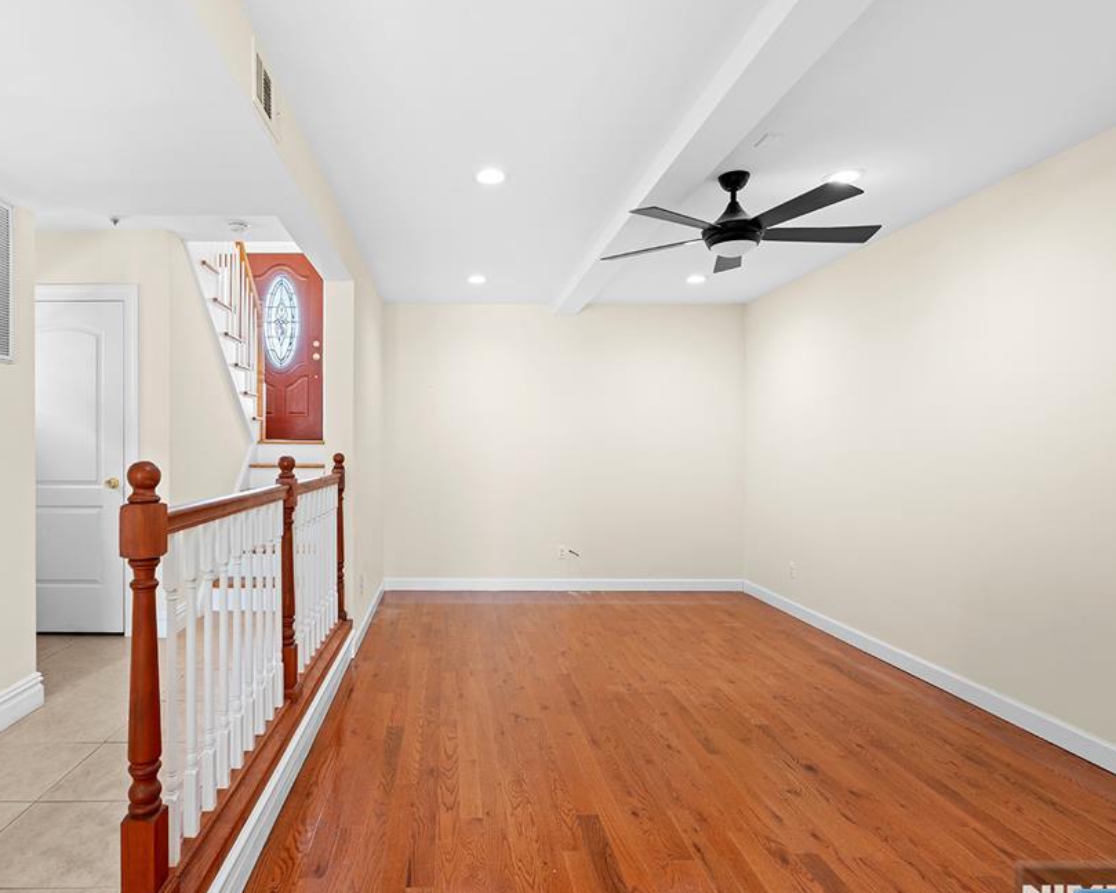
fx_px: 627
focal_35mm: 19
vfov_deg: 70.8
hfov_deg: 82.3
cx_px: 450
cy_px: 457
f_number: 8
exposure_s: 1/2.5
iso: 100
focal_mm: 16
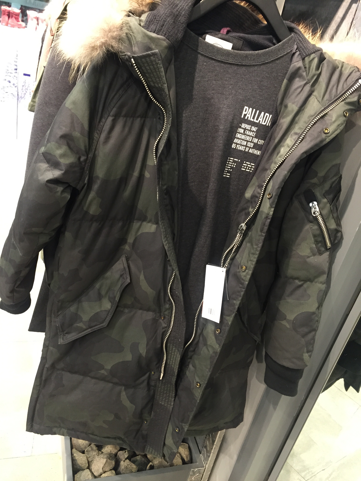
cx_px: 180
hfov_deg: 48.2
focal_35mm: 29
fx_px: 403
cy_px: 240
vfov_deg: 61.7
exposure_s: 1/30
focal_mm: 4.15
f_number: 2.2
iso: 160
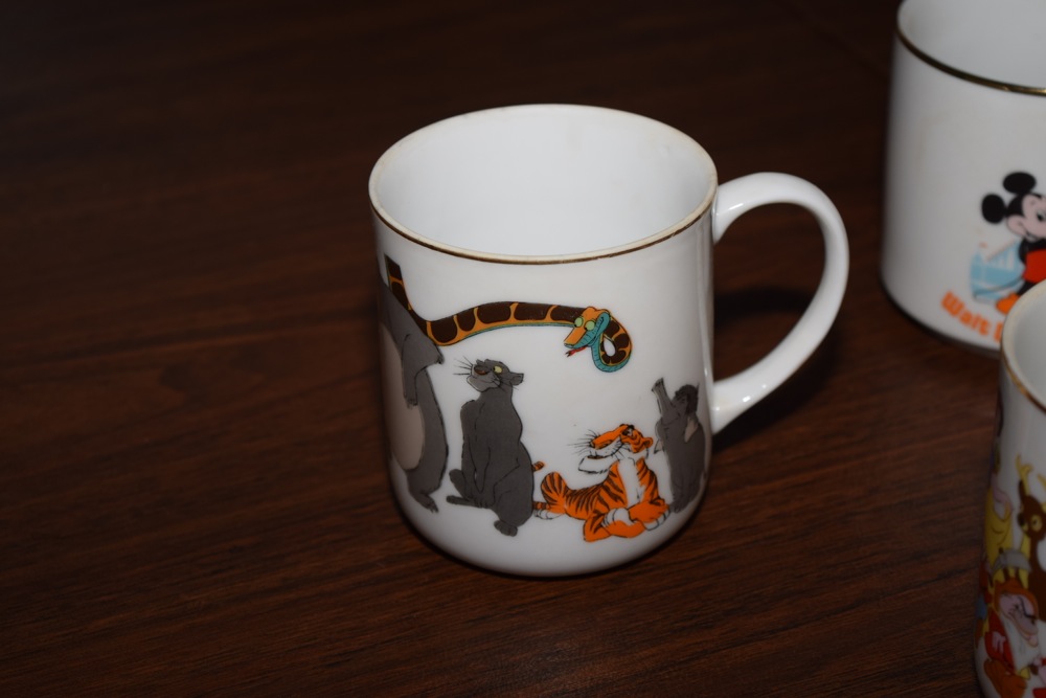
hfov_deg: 24.6
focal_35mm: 82
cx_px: 523
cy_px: 349
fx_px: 2397
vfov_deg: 16.6
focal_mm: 55
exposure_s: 1/60
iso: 180
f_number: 5.6
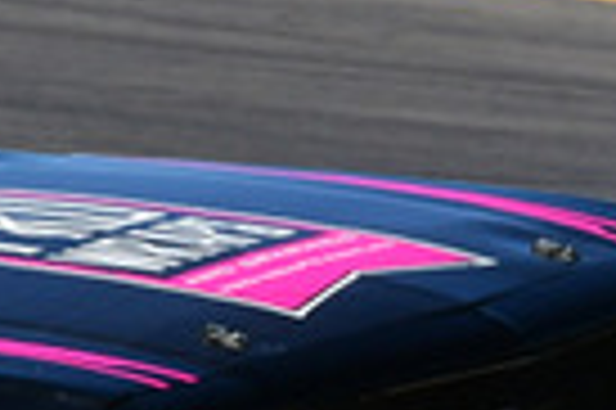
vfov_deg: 0.5
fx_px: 49392
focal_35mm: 2890
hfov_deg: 0.7
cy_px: 32
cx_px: -827
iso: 500
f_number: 13
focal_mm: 330
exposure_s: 1/640
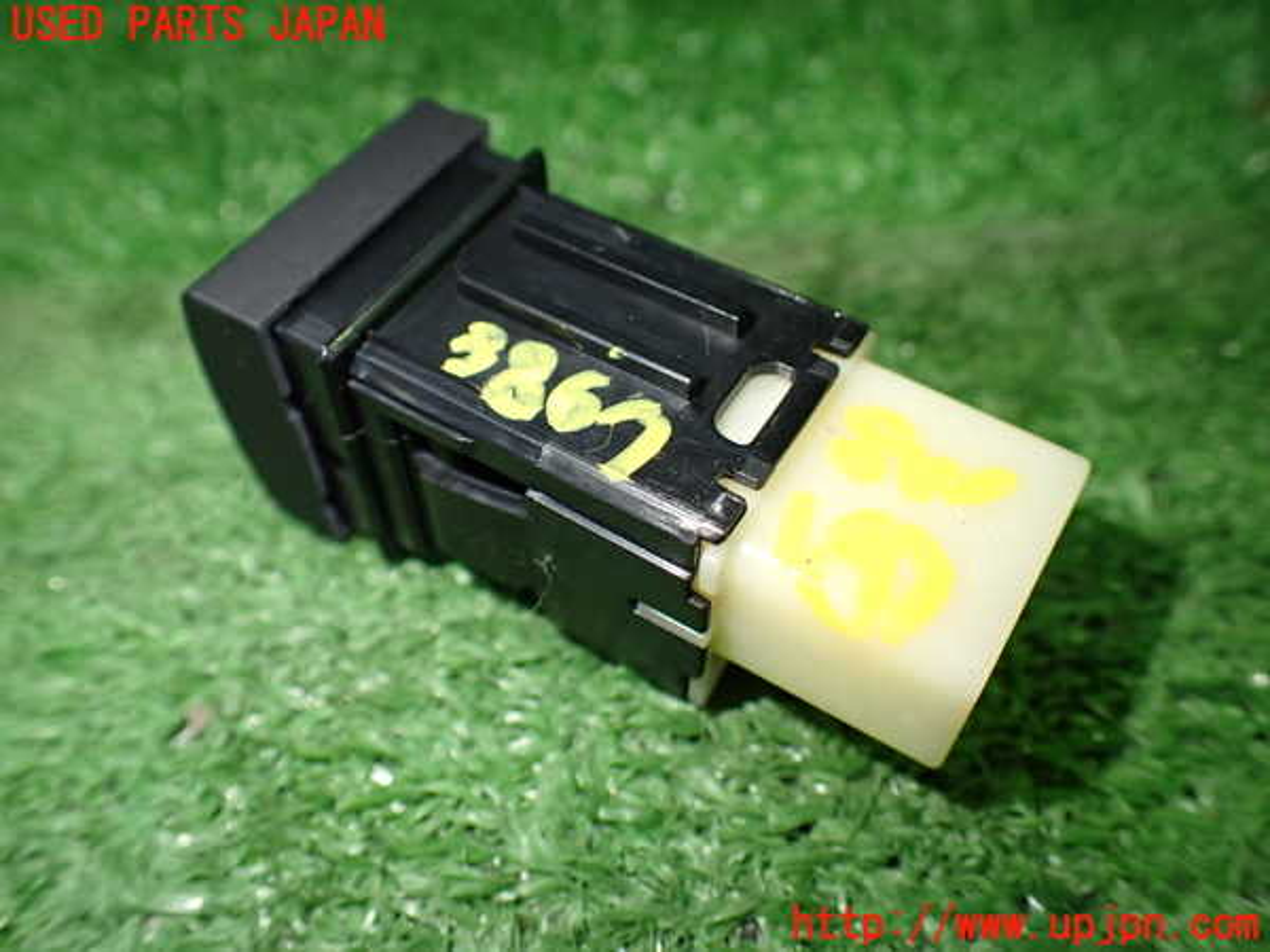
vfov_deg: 46.8
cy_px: 476
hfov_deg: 60.0
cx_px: 635
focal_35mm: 30
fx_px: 1101
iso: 400
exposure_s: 1/125
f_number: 2.3
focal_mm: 5.4
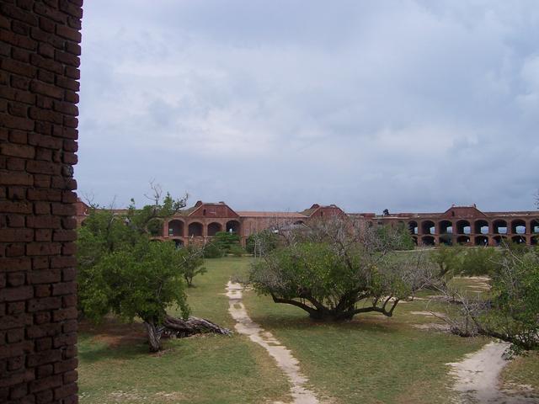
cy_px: 202
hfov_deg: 51.4
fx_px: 561
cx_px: 270
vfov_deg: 39.7
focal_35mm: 36
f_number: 4.8
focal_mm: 6
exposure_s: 1/750
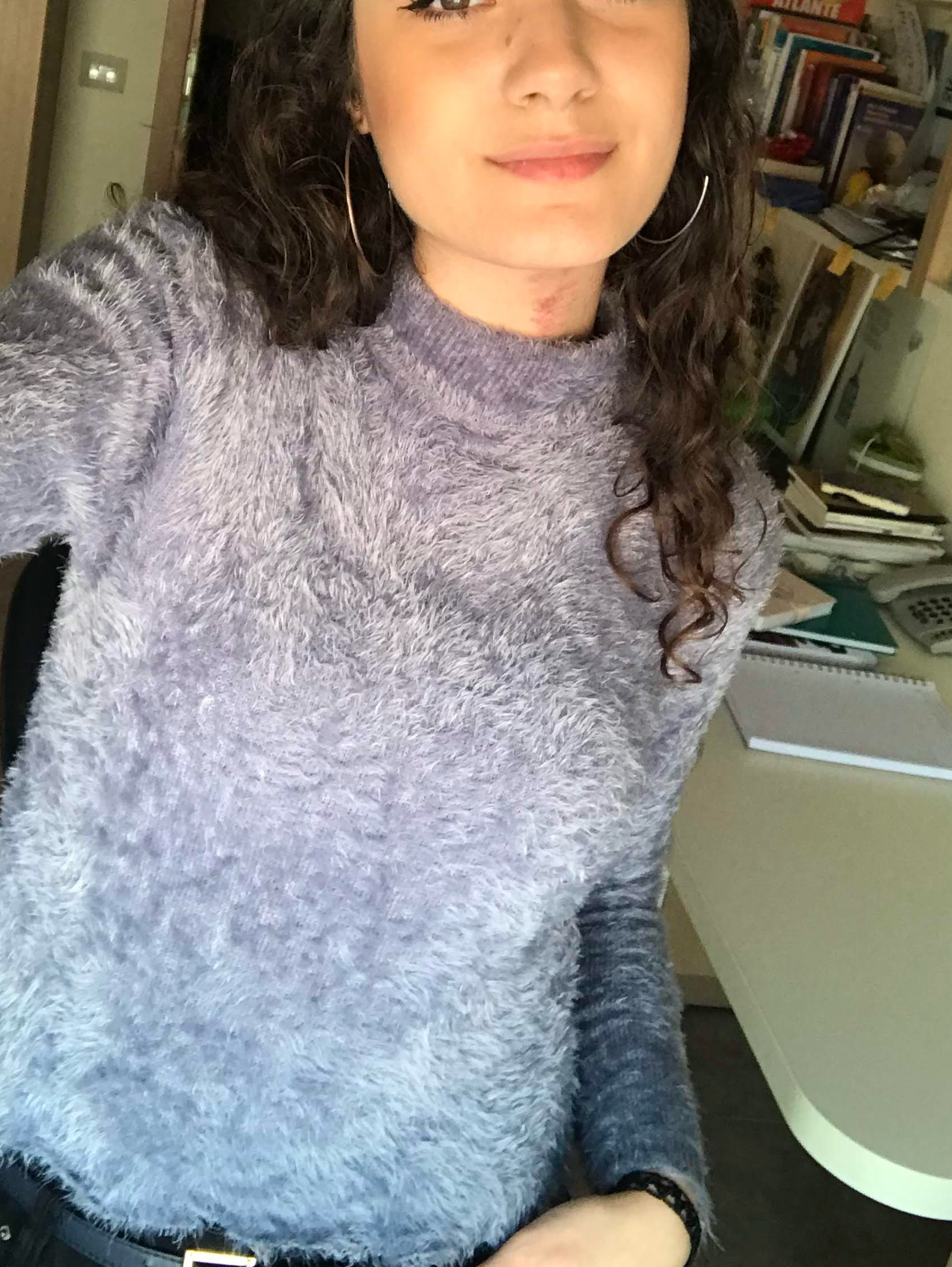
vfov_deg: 42.5
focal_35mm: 44
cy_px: 460
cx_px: 418
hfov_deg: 32.9
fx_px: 1612
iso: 64
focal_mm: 2.87
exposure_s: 1/31
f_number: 2.2
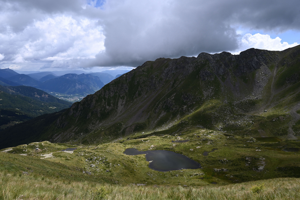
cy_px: 100
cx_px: 150
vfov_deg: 53.1
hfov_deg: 73.7
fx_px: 200
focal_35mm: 24
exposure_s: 1/1000
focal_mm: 16
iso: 160
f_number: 5.6
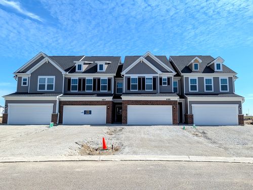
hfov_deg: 71.6
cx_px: 126
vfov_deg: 56.8
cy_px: 95
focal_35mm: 24
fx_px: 175
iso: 19
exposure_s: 1/7194
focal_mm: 6.9
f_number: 1.68
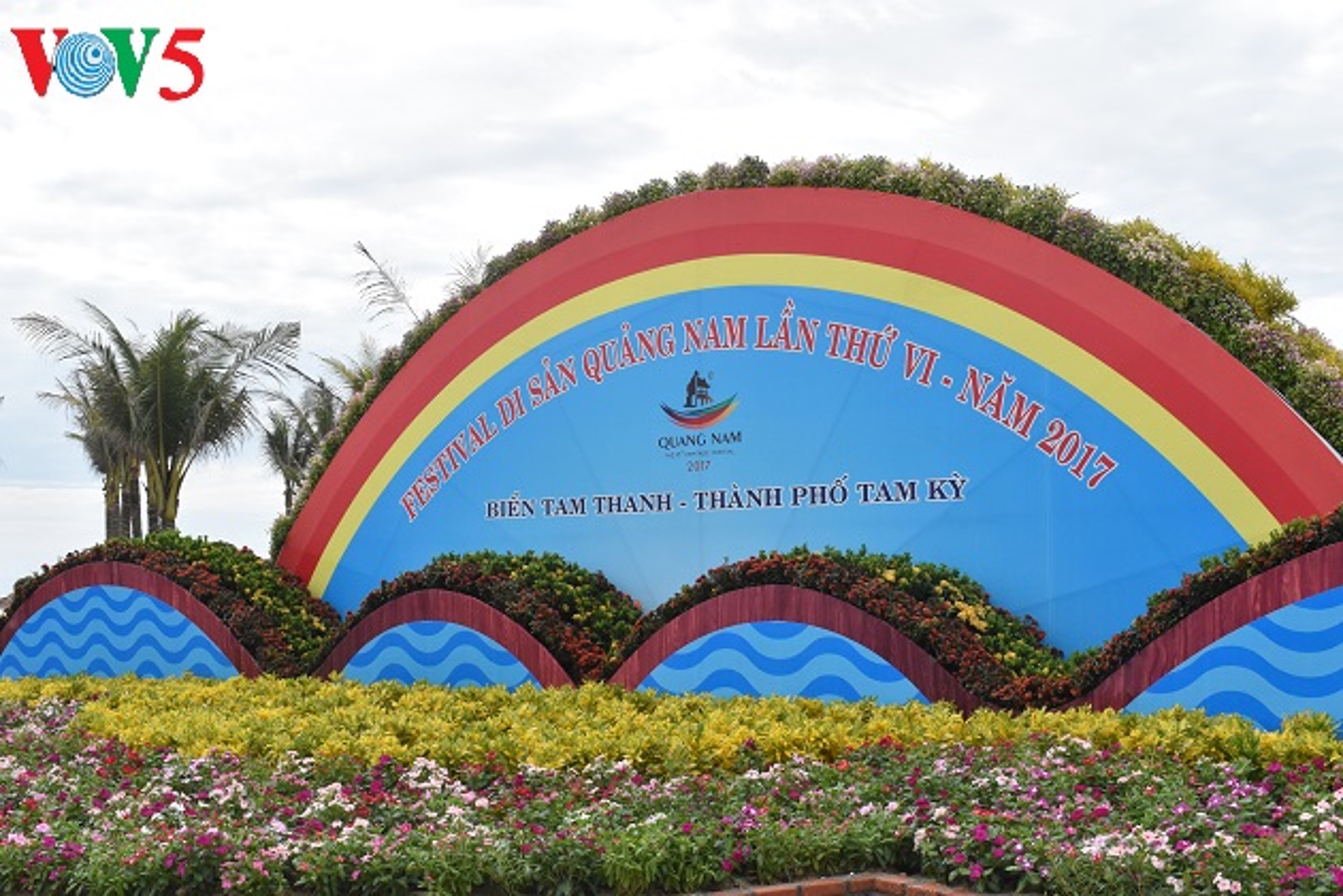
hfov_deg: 41.1
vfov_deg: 28.1
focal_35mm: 48
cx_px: 672
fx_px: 1791
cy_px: 448
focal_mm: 32
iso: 2000
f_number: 18
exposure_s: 1/1250
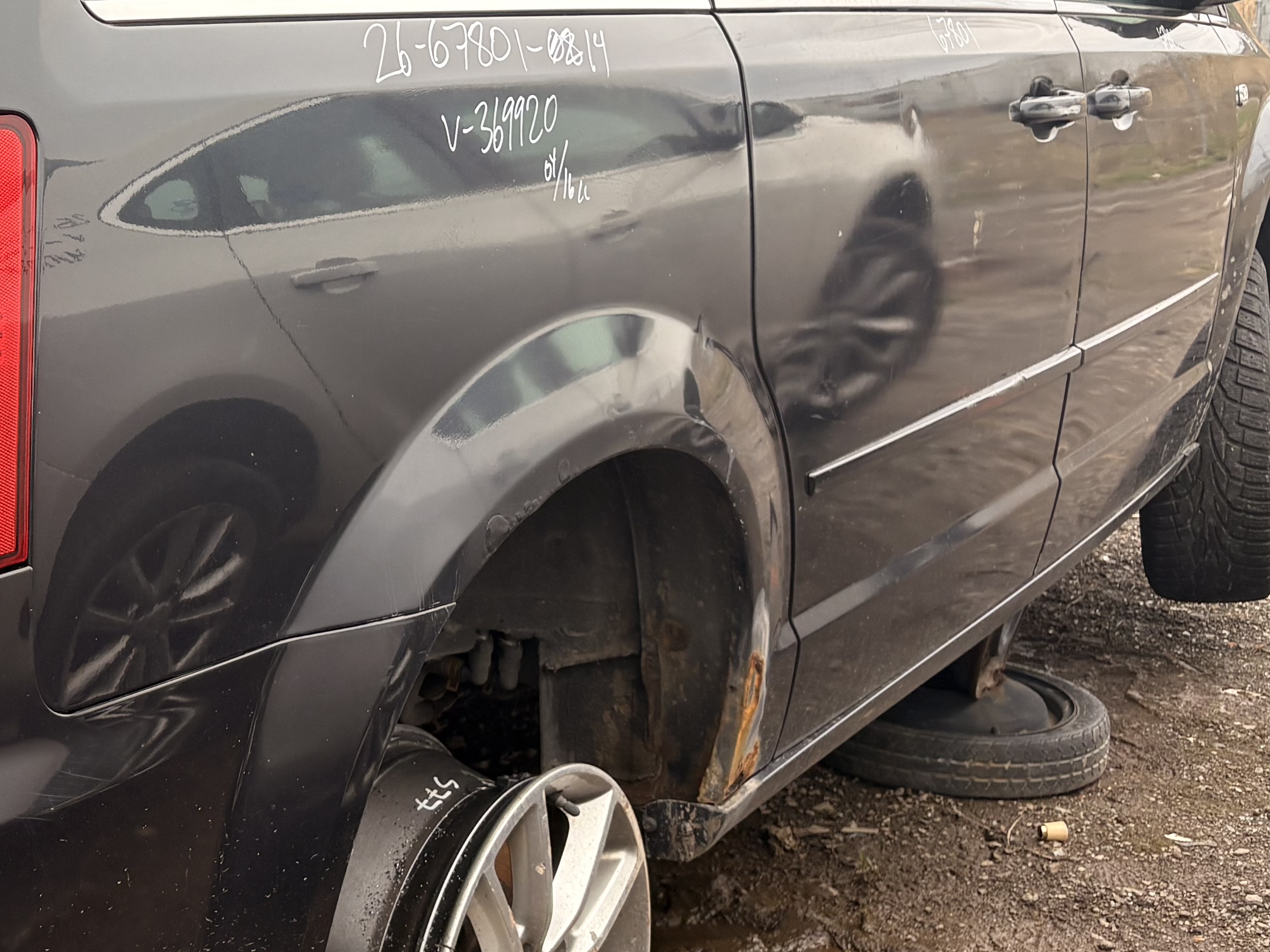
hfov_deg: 29.7
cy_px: 314
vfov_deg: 24.7
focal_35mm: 59
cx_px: -95
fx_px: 2165
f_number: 1.6
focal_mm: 5.96
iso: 64
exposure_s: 1/359
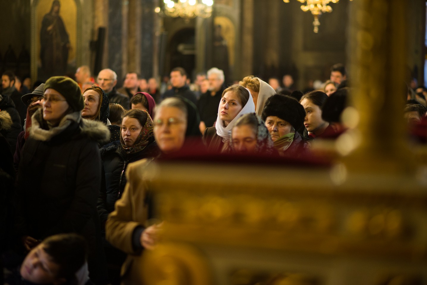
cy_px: 142
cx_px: 214
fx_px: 1009
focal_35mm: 85
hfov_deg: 23.9
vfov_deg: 16.1
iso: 640
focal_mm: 85
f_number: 1.8
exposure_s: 1/60
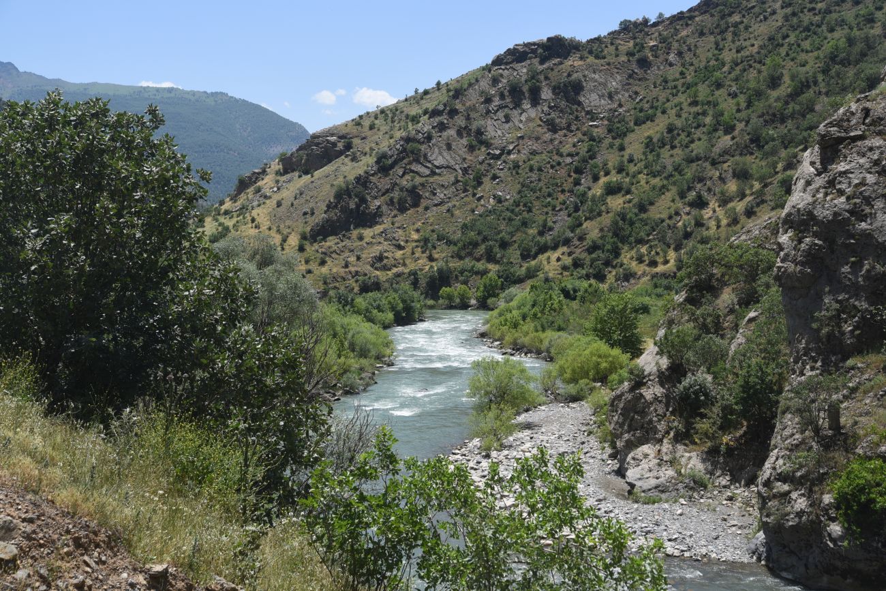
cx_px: 443
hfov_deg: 39.6
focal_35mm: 50
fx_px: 1231
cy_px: 296
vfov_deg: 27.0
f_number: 8
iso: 100
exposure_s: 1/250
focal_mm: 50
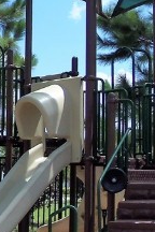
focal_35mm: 128
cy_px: 153
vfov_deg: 16.0
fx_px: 827
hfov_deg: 9.9
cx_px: -154
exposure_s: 1/800
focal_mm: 4.7
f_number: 3.2
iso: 64
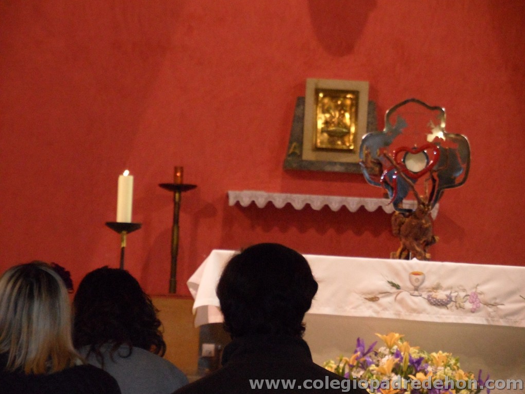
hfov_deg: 10.9
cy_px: 197
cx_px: 264
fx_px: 2746
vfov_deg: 8.2
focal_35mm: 181
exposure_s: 1/60
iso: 640
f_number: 4.4
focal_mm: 29.7
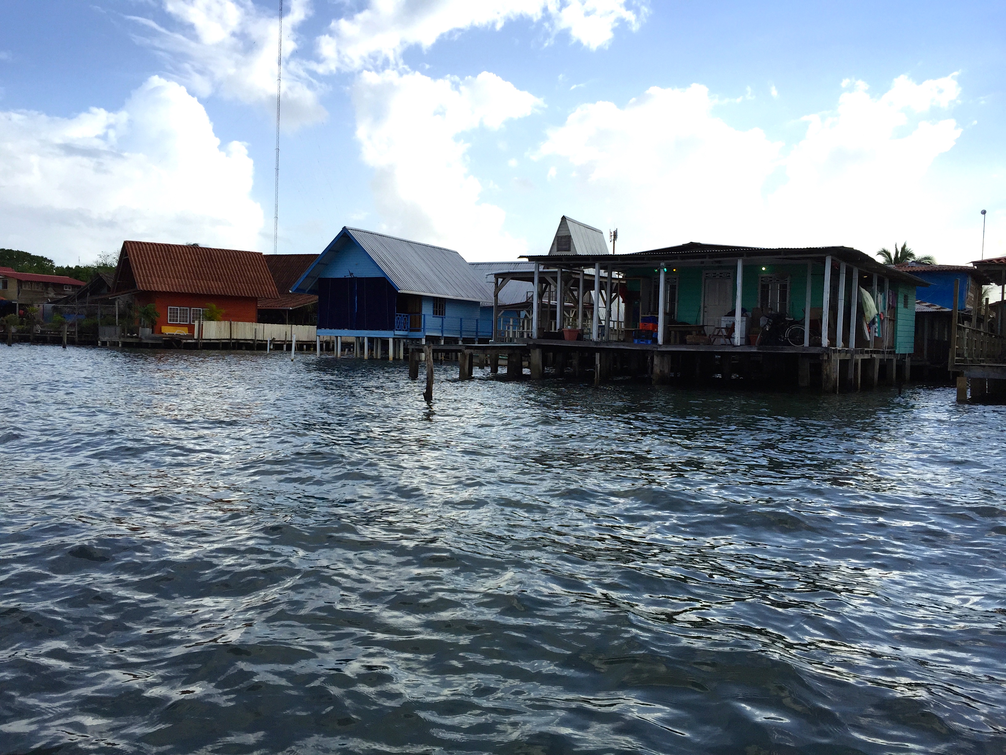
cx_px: 503
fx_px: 843
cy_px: 378
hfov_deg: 61.7
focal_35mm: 29
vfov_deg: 48.2
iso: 32
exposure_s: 1/2198
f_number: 2.2
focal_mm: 4.15
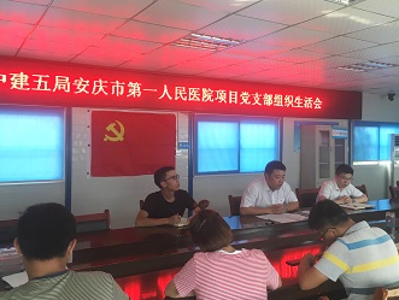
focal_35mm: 35
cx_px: 227
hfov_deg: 52.4
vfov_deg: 40.8
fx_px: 404
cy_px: 146
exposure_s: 1/33
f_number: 2.2
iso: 32
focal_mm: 4.15
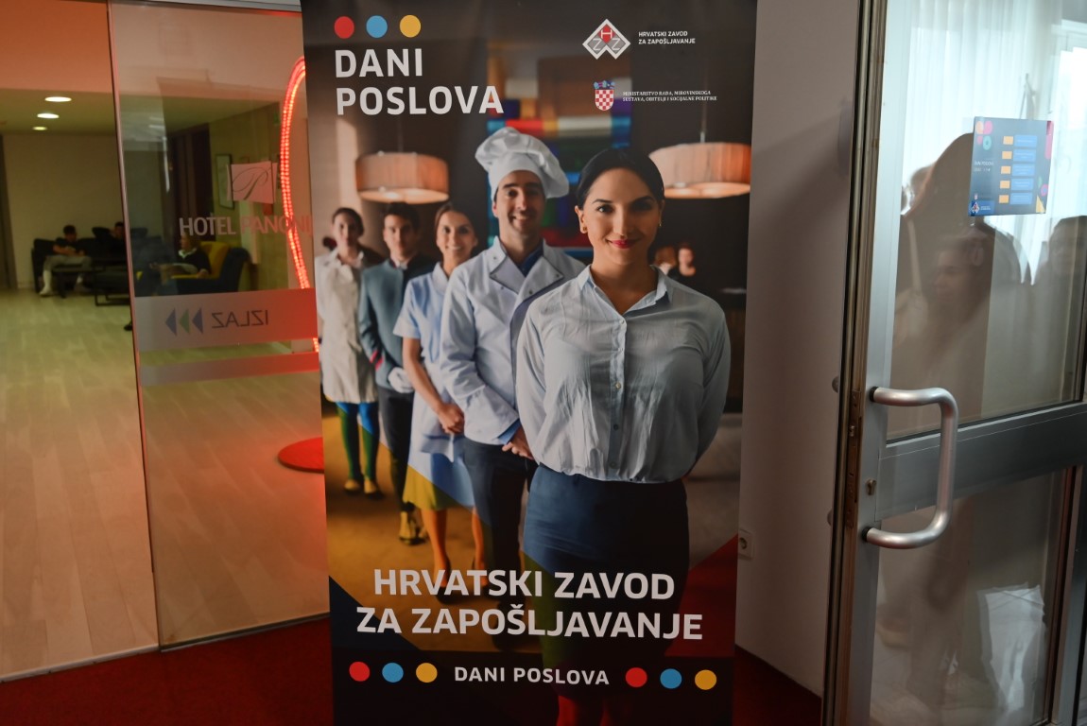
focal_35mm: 32
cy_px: 363
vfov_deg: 40.6
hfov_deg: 57.9
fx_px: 982
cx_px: 544
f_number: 4
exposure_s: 1/125
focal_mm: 32.5
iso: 2000
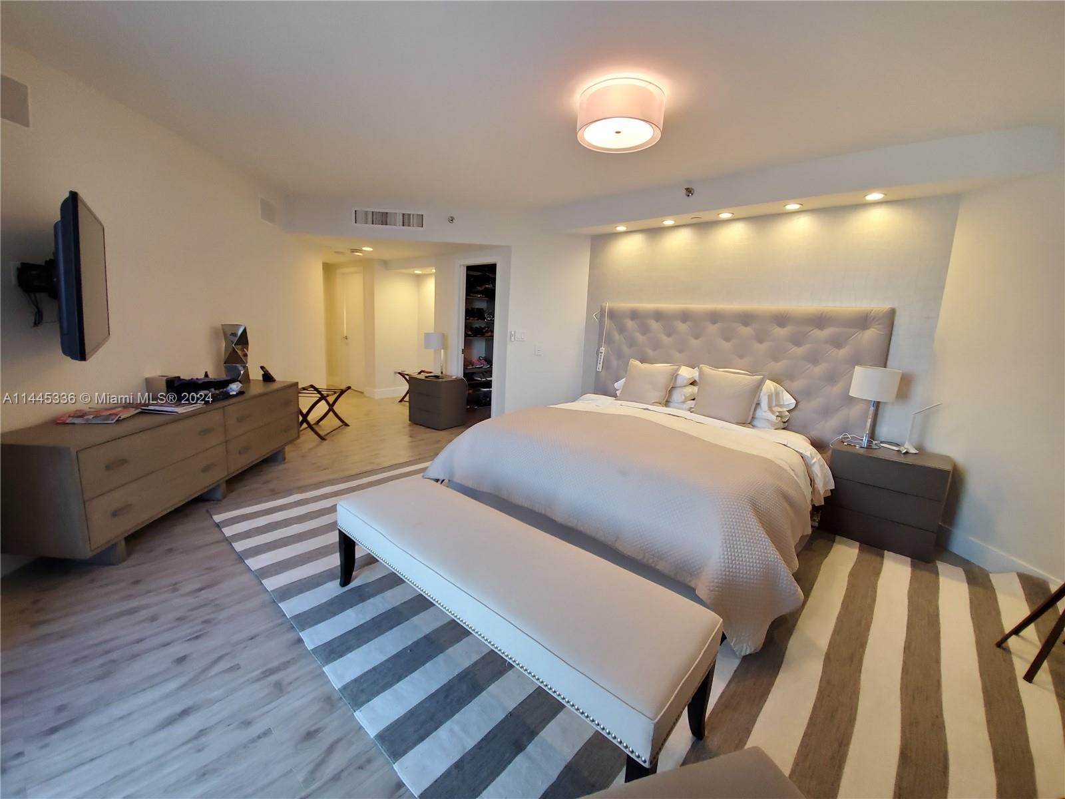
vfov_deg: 89.9
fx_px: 400
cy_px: 400
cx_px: 532
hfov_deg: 106.2
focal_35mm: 13
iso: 250
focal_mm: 1.8
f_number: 2.2
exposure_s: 1/59
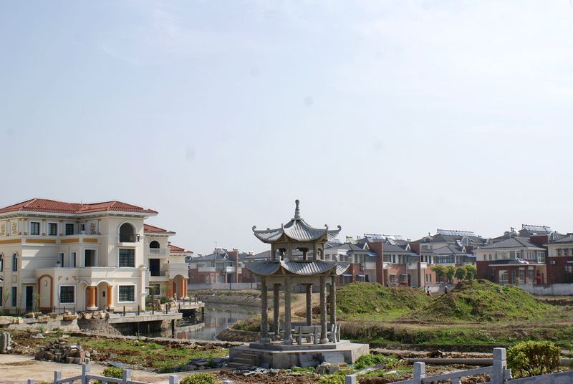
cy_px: 192
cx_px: 286
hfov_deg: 43.5
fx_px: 717
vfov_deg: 30.0
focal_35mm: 45
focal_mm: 30
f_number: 9
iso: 100
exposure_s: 1/320
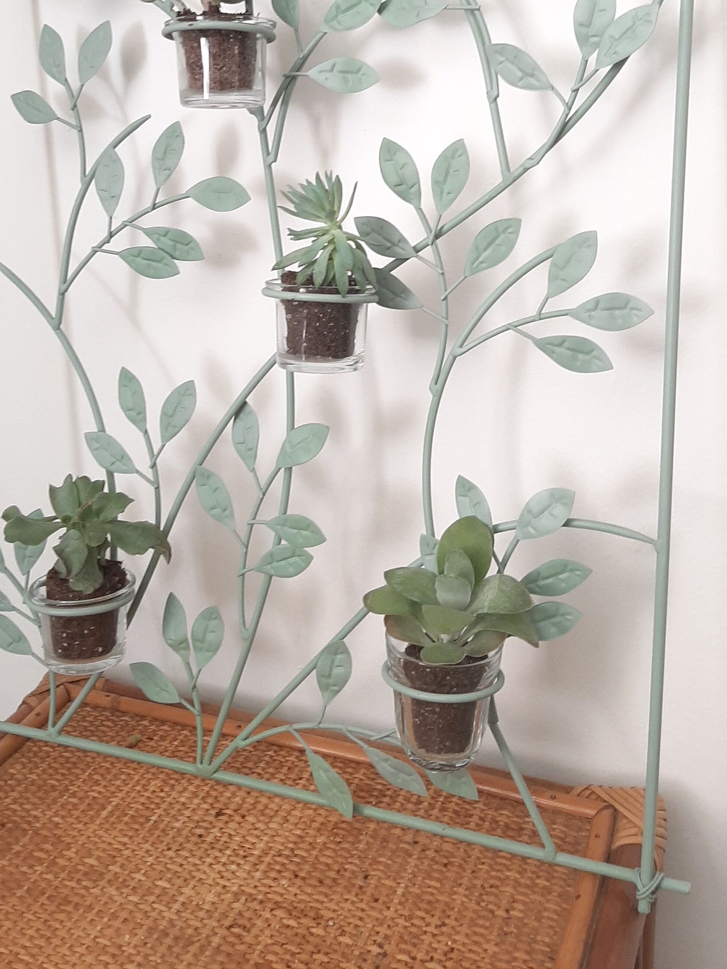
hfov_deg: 35.9
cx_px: 330
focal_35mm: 40
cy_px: 224
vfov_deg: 44.9
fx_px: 1120
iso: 100
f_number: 1.7
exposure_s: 1/50
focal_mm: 3.93
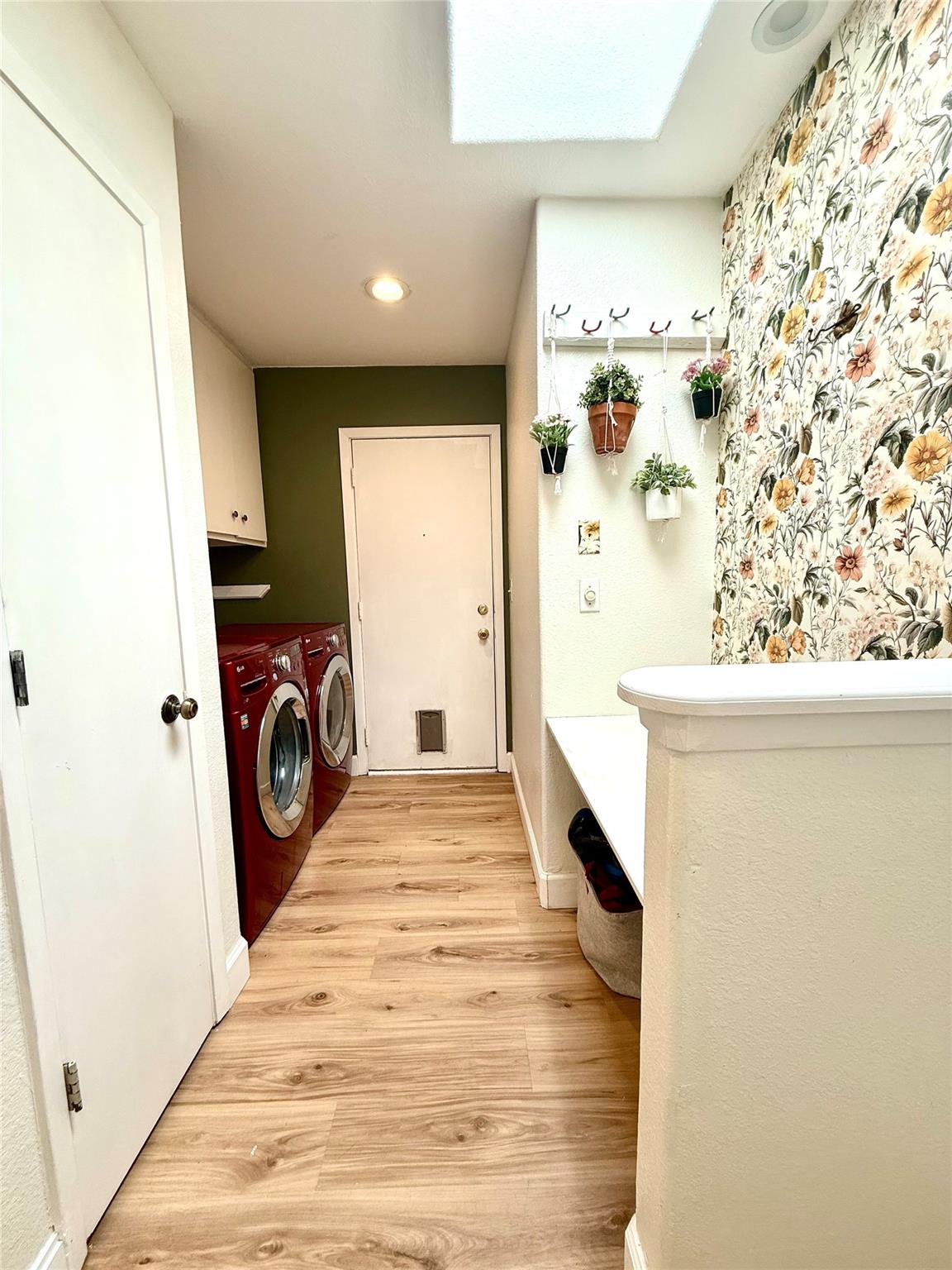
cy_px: 635
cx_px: 476
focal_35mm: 14
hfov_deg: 85.7
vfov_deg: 102.1
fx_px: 513
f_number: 2.2
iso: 80
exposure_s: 1/120
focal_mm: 2.22
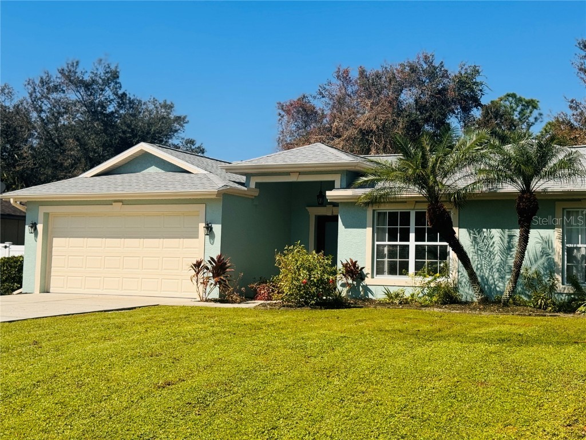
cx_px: 293
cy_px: 220
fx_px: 813
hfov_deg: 39.7
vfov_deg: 30.3
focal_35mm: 48
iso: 64
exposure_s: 1/5348
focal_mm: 6.76
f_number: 1.78
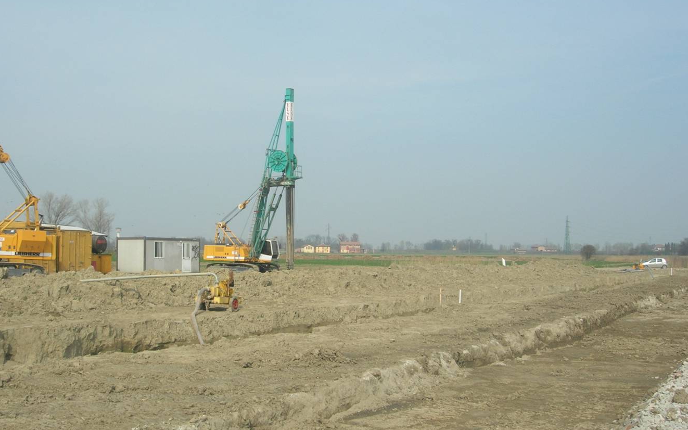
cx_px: 300
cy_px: 212
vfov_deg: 27.4
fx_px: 881
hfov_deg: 42.6
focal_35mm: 47
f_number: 4.8
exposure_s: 1/611
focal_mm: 7.8
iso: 64
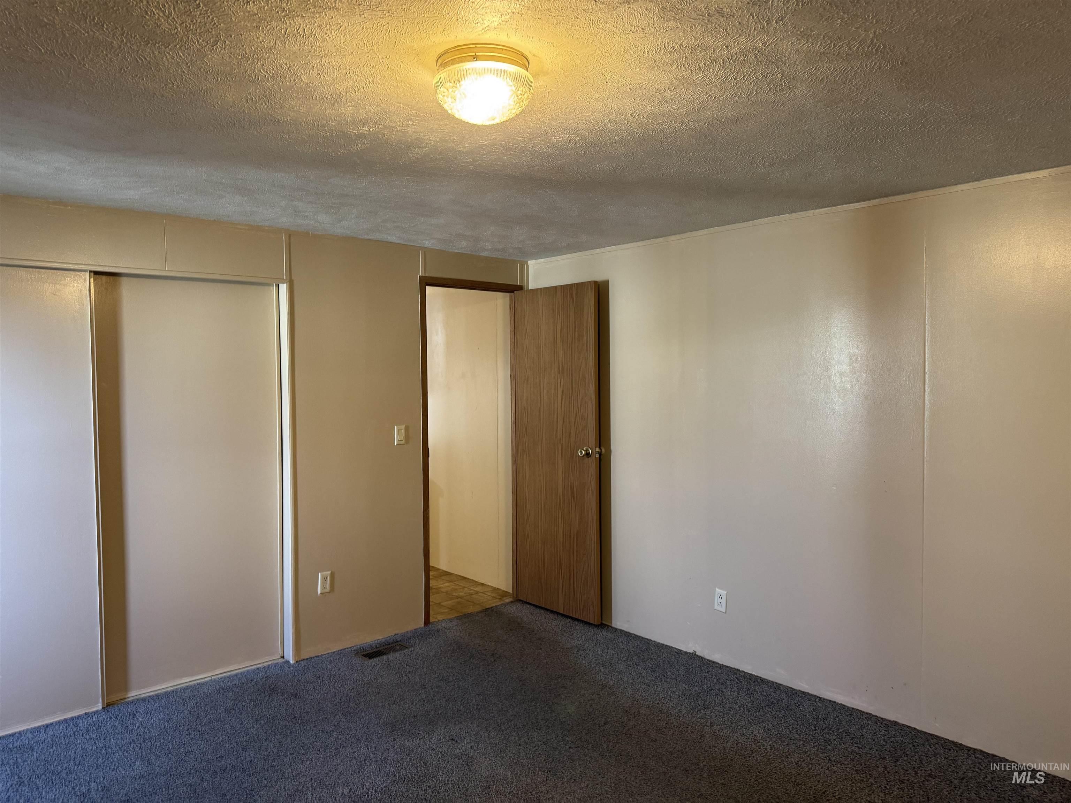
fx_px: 743
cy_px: 402
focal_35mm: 24
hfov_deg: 71.6
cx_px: 536
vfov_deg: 56.8
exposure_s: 1/60
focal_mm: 6.76
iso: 250
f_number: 1.78
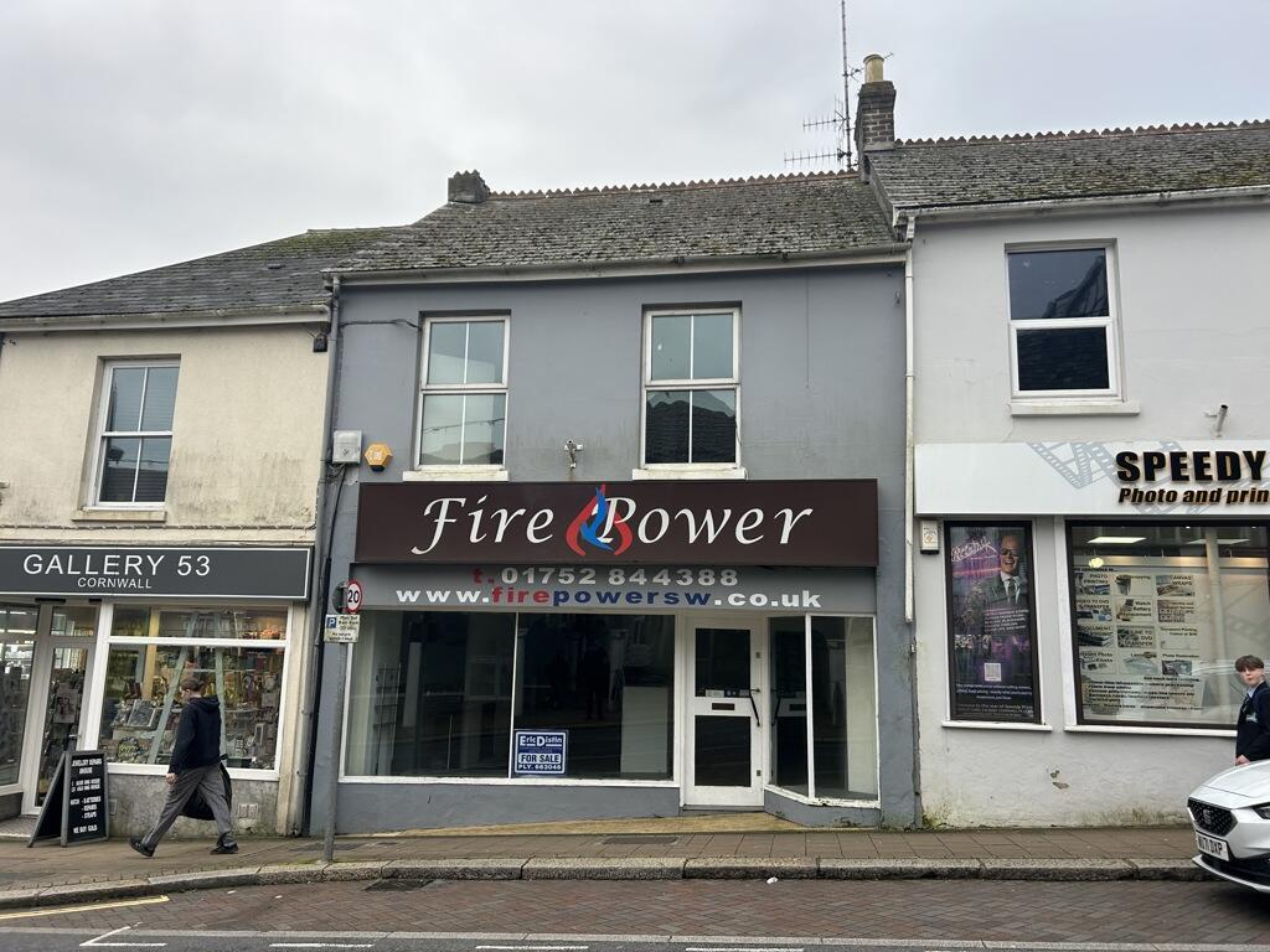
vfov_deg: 53.1
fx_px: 954
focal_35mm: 26
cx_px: 635
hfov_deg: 67.3
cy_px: 476
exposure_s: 1/232
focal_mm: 5.7
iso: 40
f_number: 1.5
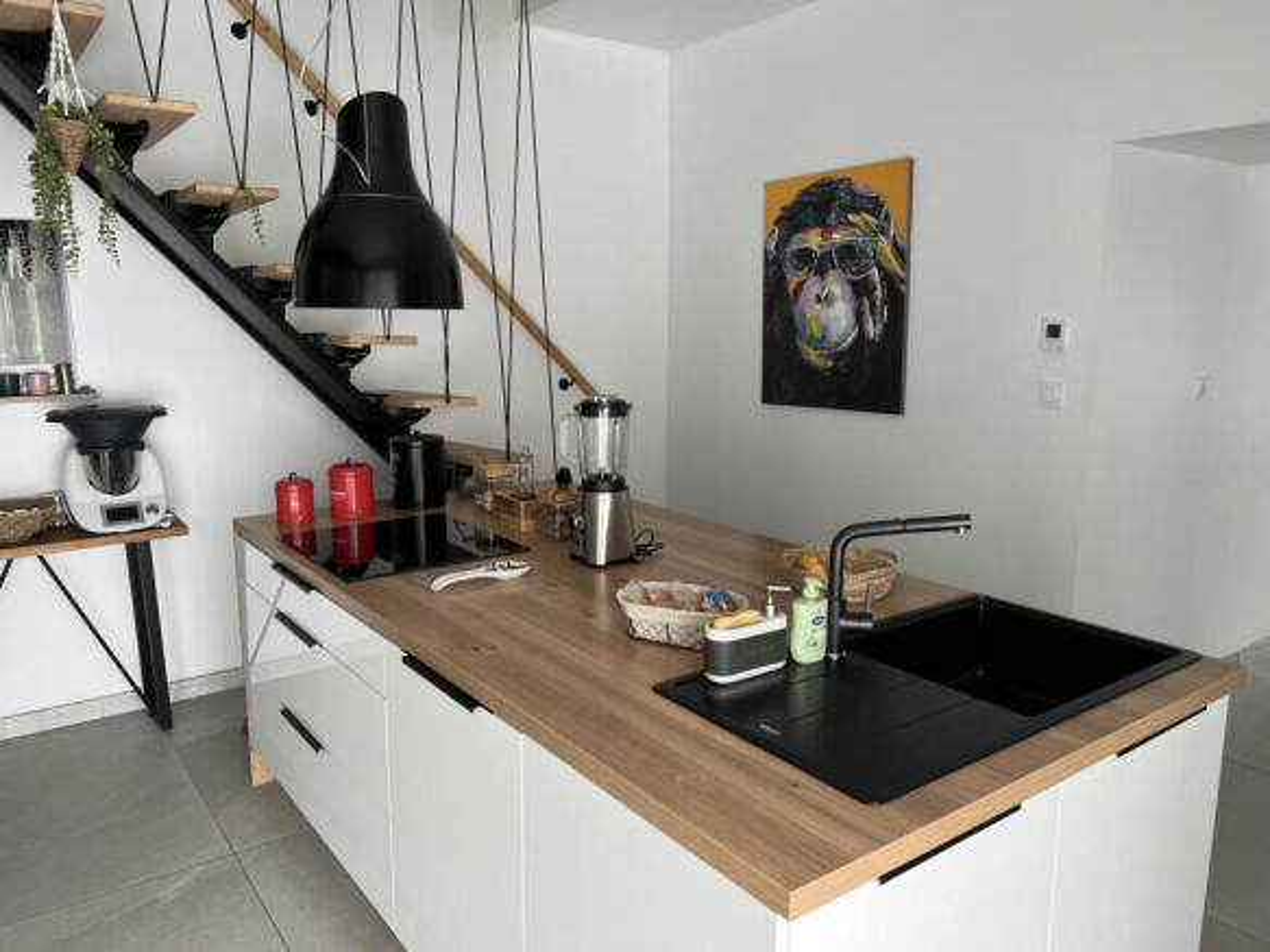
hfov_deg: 67.3
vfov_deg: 53.0
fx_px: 954
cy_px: 476
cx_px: 635
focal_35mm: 26
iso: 100
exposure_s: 1/121
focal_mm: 5.7
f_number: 1.5
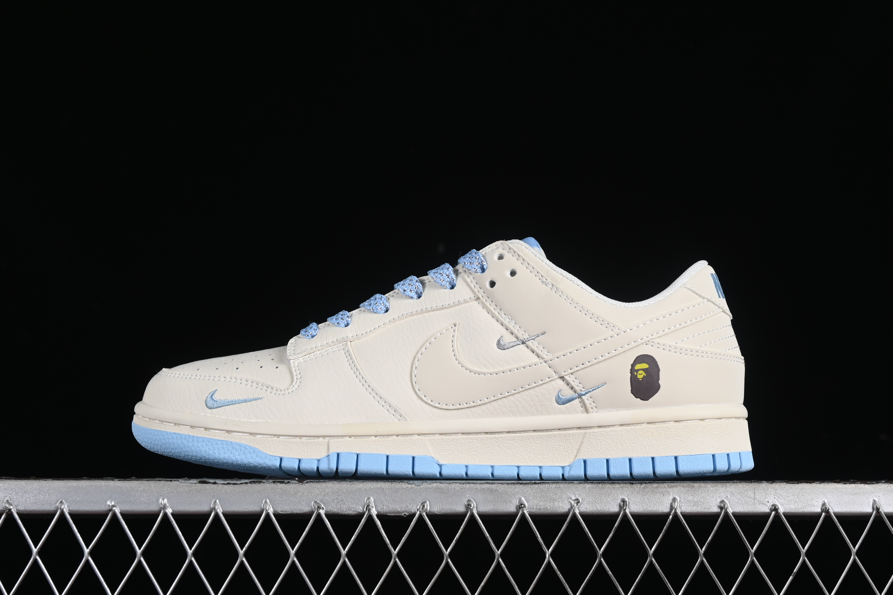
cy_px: 298
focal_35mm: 75
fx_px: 1860
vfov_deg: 18.2
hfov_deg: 27.0
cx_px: 446
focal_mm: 50
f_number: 8
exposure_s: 1/80
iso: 160
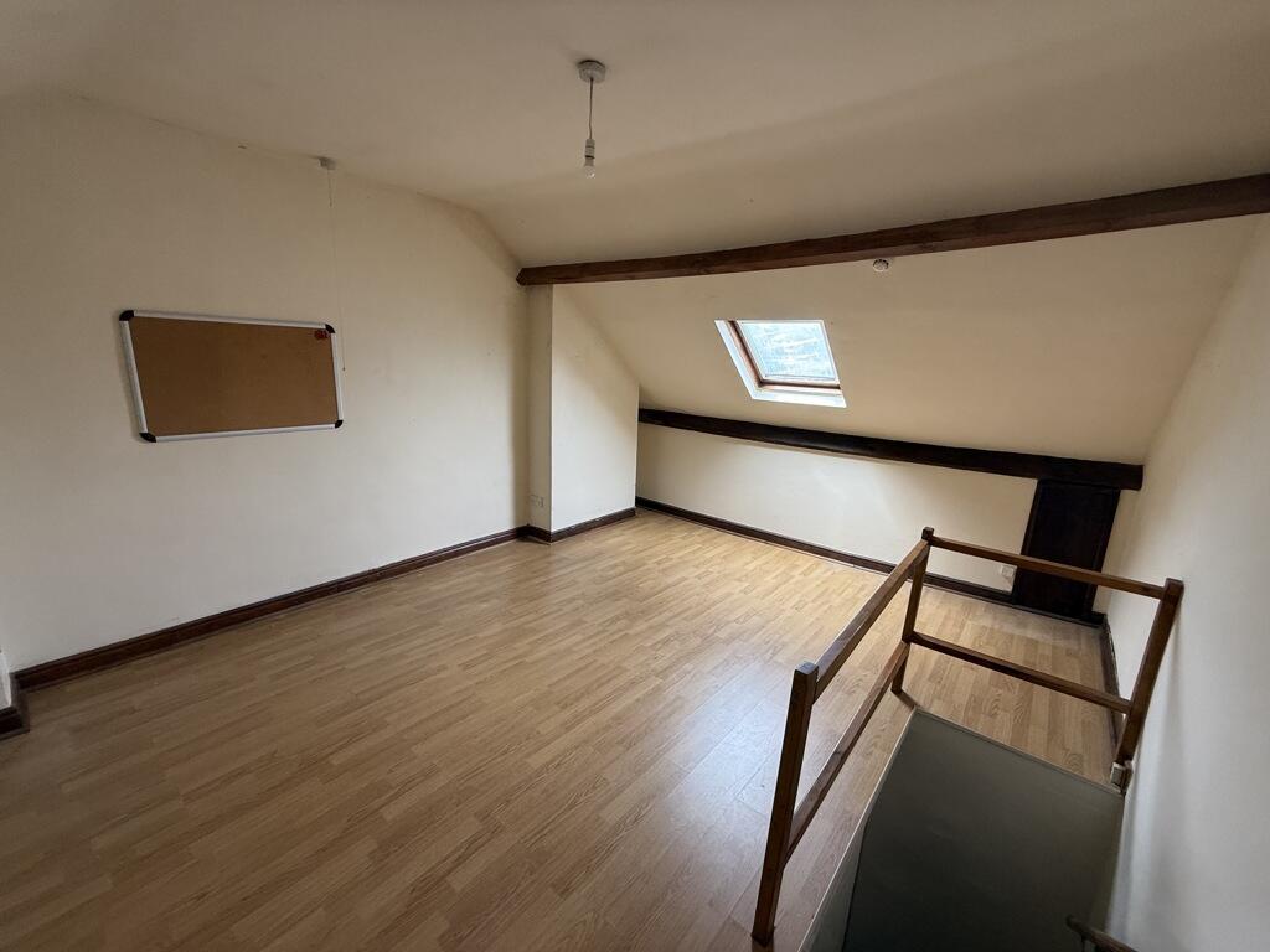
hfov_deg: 102.1
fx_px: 514
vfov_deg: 85.7
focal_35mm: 14
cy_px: 476
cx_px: 635
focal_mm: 2.22
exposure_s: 1/99
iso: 160
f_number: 2.2
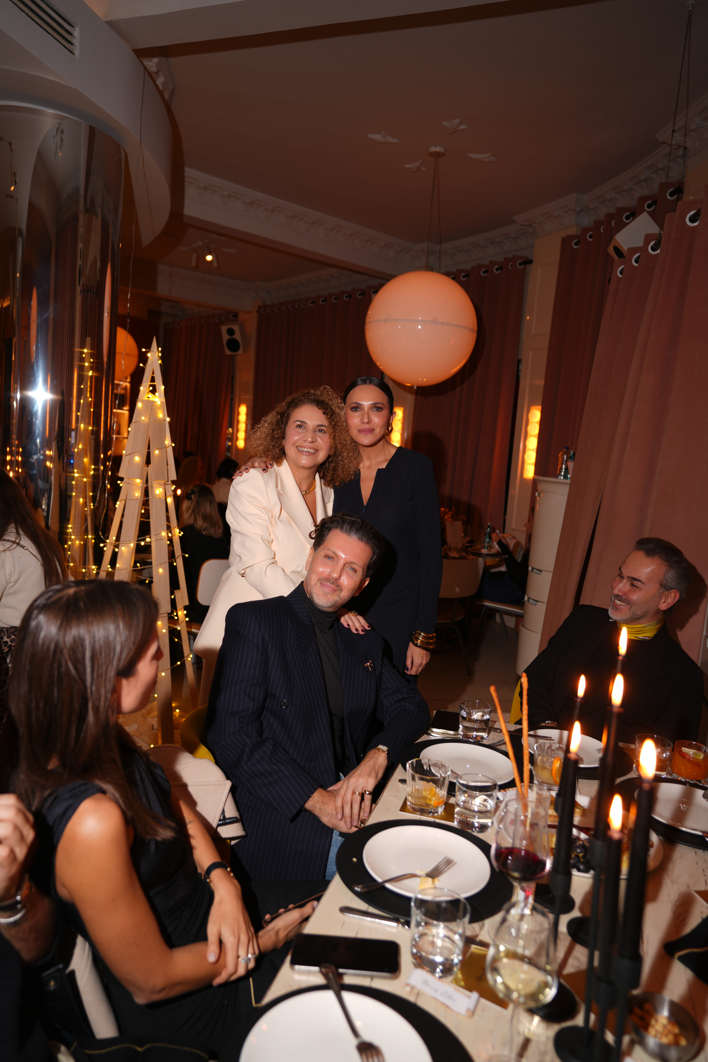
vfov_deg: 71.5
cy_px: 531
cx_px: 354
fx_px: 737
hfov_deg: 51.3
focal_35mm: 25
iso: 80
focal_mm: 25
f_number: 2.8
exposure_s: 1/10
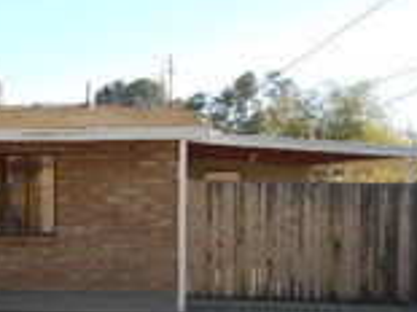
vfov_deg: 25.1
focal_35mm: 58
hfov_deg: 31.1
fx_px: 698
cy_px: 210
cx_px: 13
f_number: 3.2
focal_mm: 4.6
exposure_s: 1/320
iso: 80
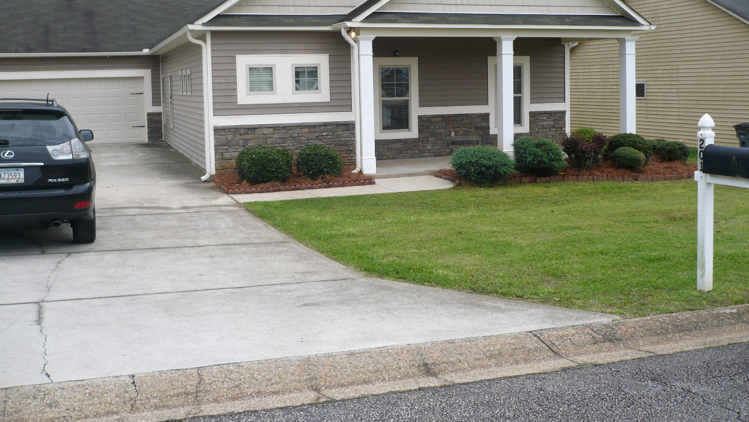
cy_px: 137
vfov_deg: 30.2
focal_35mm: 39
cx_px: 381
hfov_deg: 51.6
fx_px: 775
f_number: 2.8
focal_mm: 5.8
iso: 100
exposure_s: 1/640
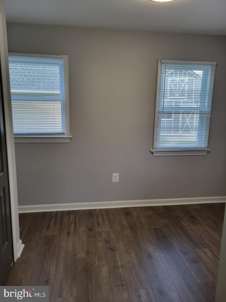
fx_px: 226
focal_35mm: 26
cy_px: 151
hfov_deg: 53.1
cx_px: 113
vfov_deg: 67.3
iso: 40
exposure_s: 1/54
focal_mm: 5.4
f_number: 1.8
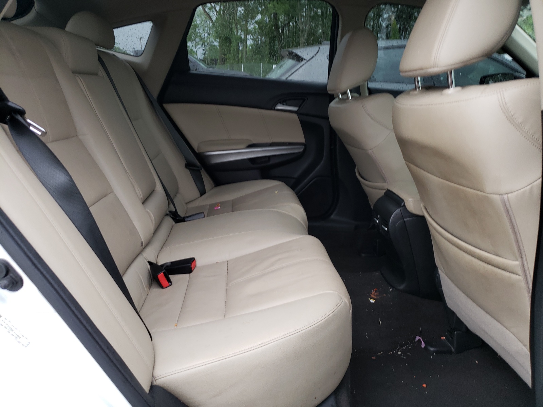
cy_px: 204
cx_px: 272
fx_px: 408
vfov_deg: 53.1
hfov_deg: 67.3
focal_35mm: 26
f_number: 1.5
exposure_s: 1/50
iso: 55
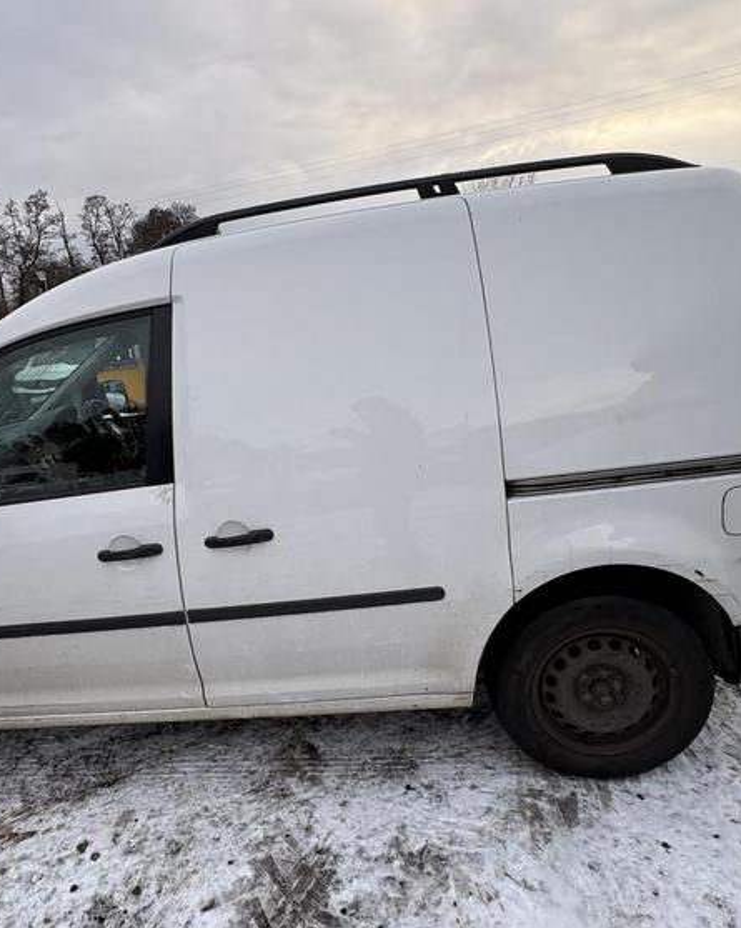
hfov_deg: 62.0
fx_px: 604
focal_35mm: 22
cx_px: 268
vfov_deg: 75.1
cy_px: 452
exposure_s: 1/185
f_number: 2.2
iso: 40
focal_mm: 2.22
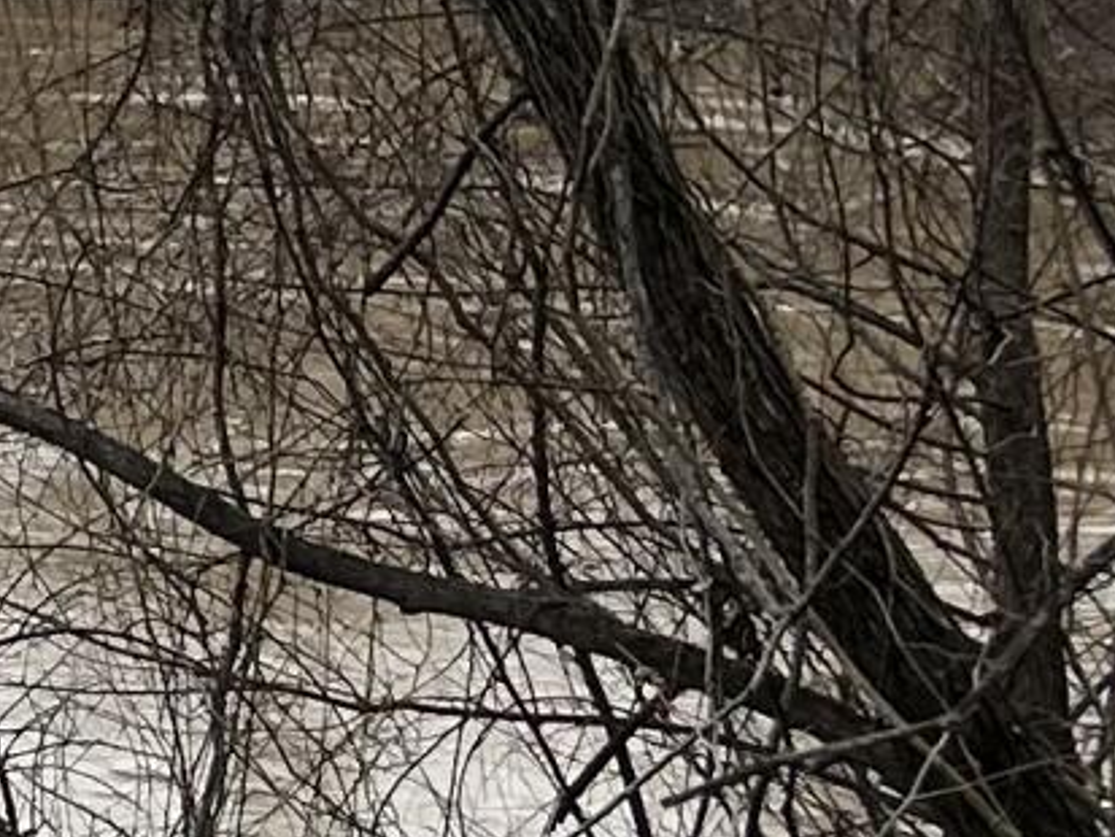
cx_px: -1382
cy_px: -259
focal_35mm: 189
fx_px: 6090
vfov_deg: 7.8
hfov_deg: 9.5
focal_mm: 5.7
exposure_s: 1/2762
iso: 50
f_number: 1.5
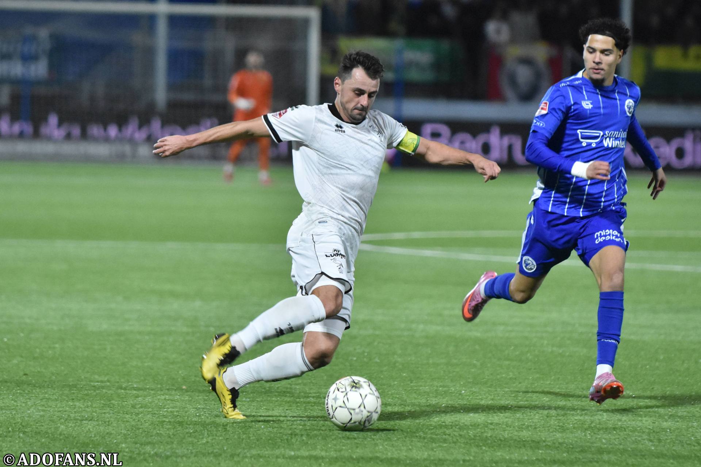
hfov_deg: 7.6
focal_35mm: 270
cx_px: 350
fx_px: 5257
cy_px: 234
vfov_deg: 5.1
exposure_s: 1/800
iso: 2500
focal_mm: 180
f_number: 2.8
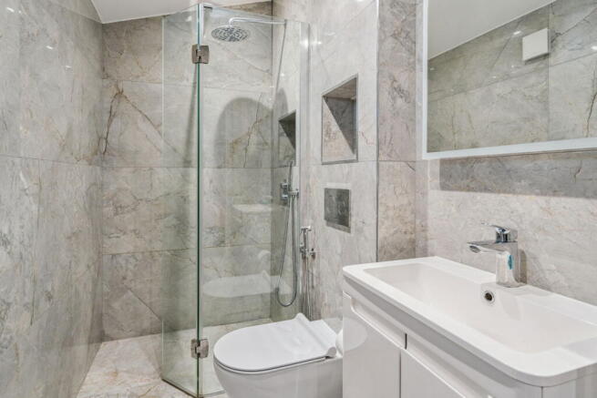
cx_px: 298
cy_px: 199
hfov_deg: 90.0
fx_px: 299
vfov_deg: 67.4
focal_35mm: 18
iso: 400
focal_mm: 18
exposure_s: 1/5
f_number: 6.3
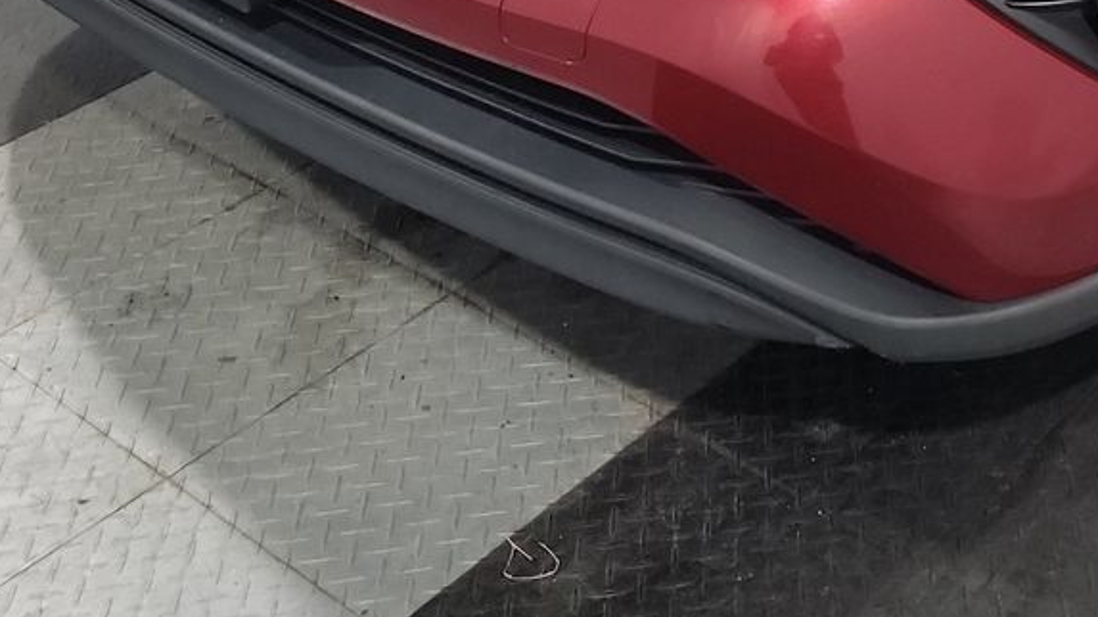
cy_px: -504
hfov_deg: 27.0
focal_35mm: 73
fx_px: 2125
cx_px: 1155
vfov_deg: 14.5
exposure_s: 1/30
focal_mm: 6.7
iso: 898
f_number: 1.8
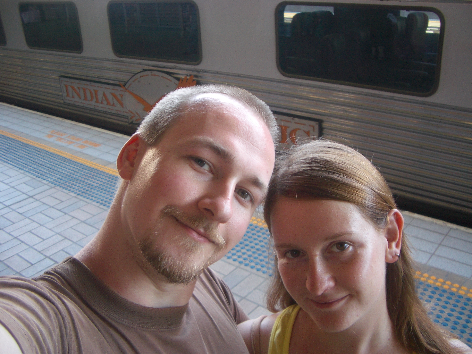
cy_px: 177
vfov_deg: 40.7
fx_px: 477
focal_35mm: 35
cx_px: 236
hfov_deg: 52.6
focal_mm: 5.8
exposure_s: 1/30
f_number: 2.6
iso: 100
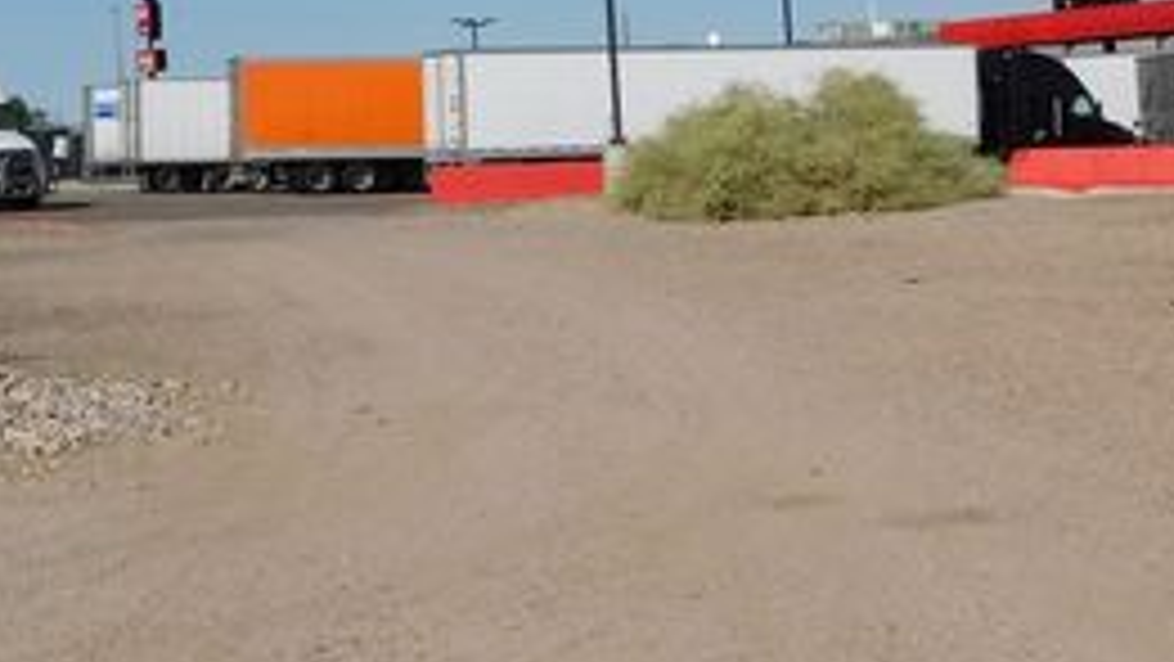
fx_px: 2335
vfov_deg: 15.9
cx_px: 171
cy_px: 29
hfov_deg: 27.4
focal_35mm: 75
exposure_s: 1/800
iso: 125
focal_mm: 6.3
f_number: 7
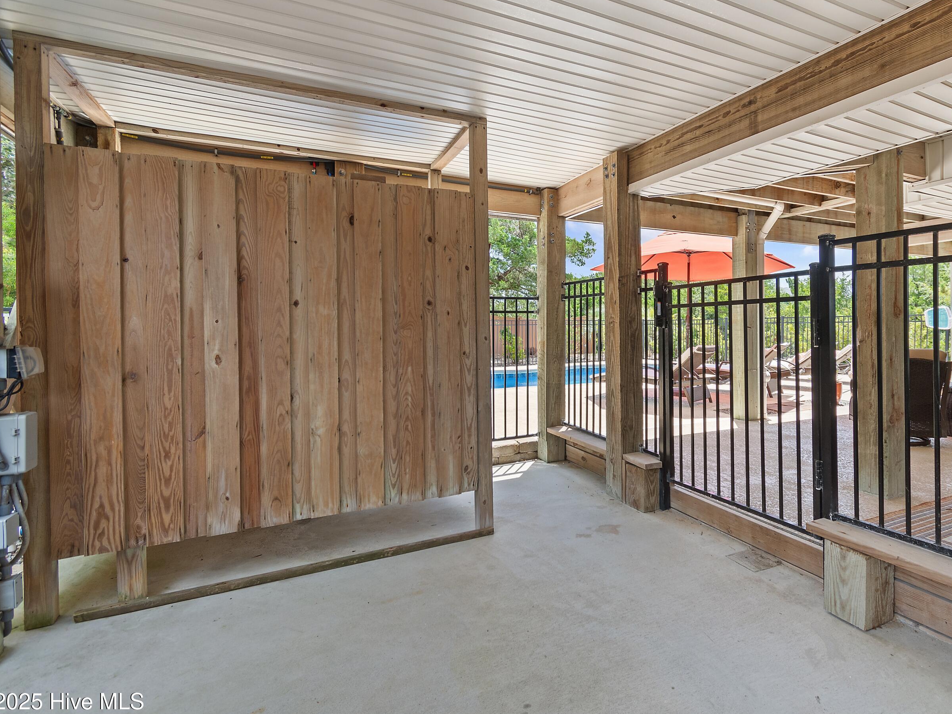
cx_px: 569
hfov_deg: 86.7
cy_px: 342
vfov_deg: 71.6
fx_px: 495
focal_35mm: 18
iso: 100
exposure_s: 1/50
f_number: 4.5
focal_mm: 10
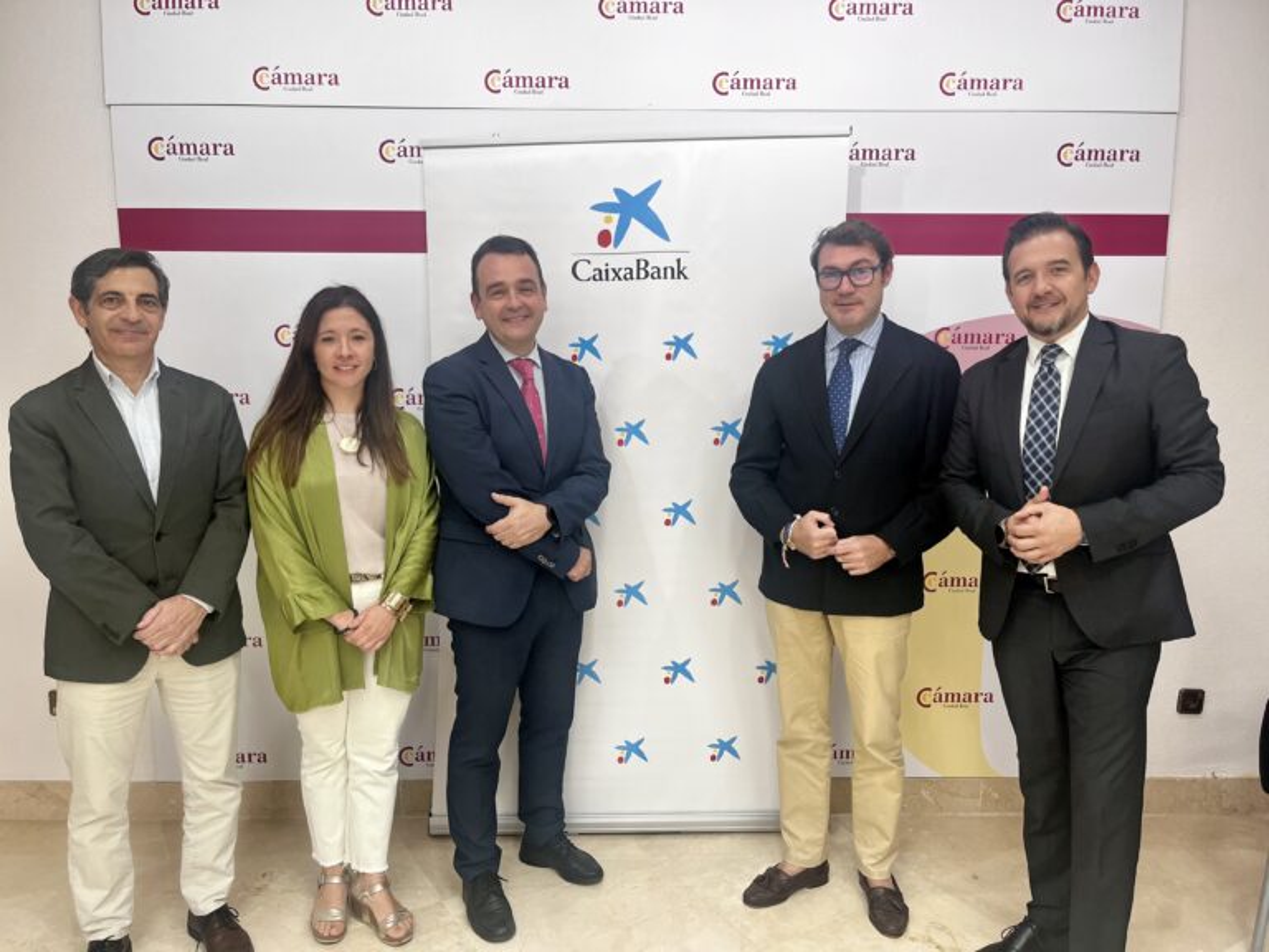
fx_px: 953
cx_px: 634
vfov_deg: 53.1
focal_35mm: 26
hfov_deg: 67.3
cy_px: 476
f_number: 1.6
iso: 100
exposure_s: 1/100
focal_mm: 5.1
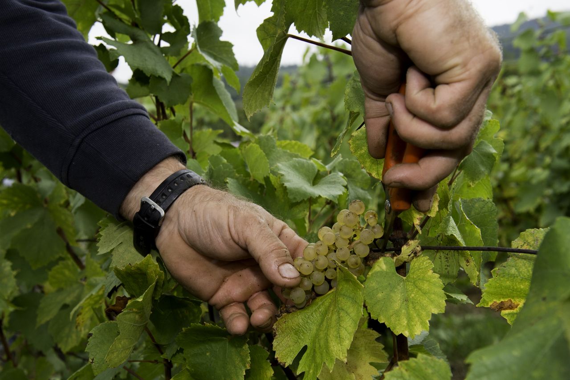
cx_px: 285
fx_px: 665
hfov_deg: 46.4
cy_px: 190
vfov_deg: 31.9
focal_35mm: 42
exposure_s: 1/500
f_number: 8
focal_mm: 42
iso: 900
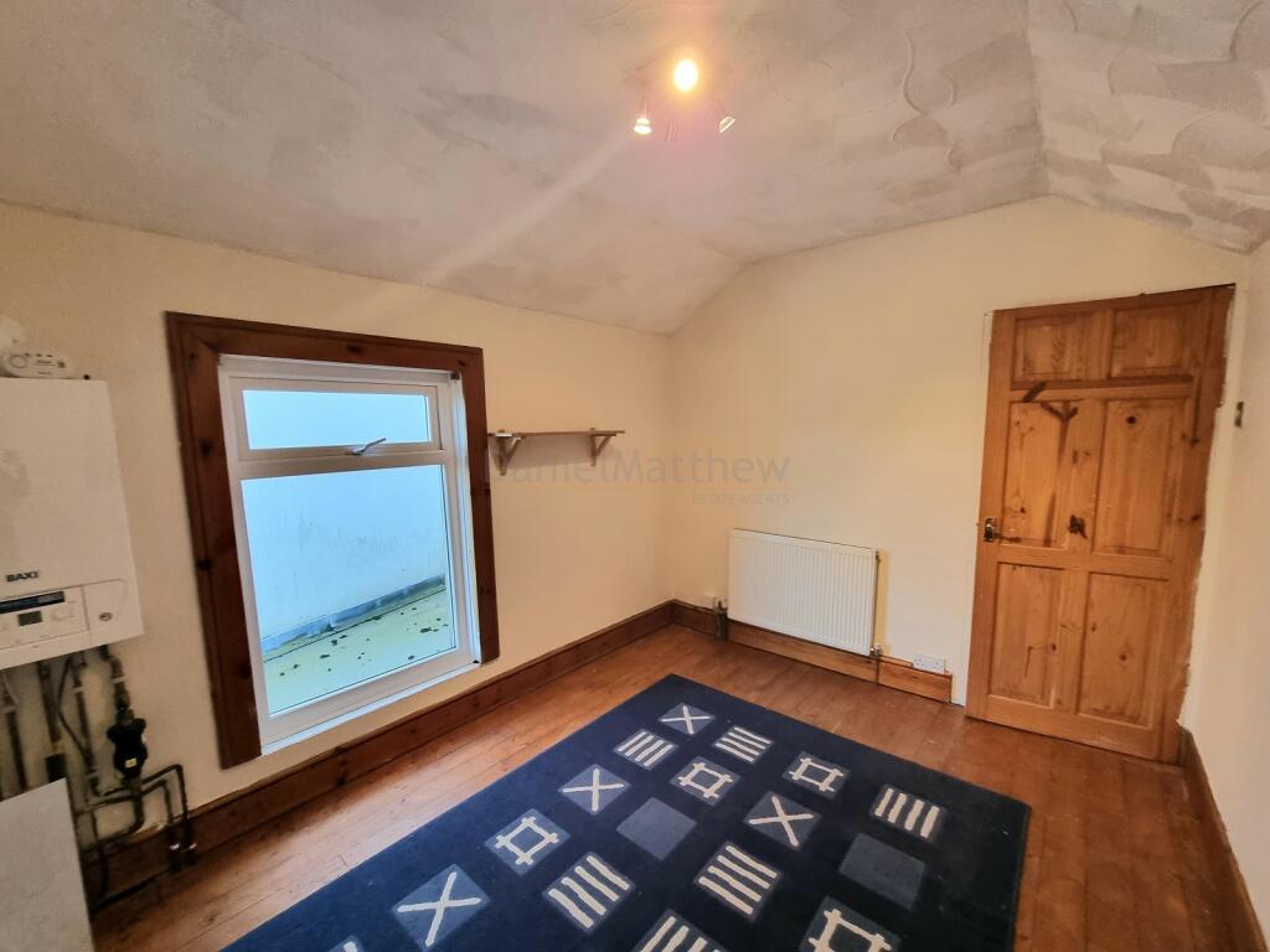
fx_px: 477
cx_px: 635
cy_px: 476
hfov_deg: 106.2
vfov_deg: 89.9
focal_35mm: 13
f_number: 2.2
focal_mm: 2.2
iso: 160
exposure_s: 1/50
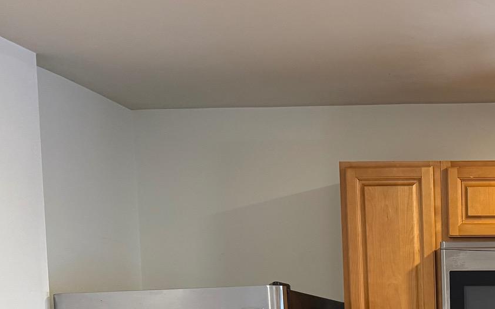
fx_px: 836
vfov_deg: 19.3
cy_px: 403
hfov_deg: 29.4
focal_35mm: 62
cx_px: 556
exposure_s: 1/60
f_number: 1.78
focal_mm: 6.76
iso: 320
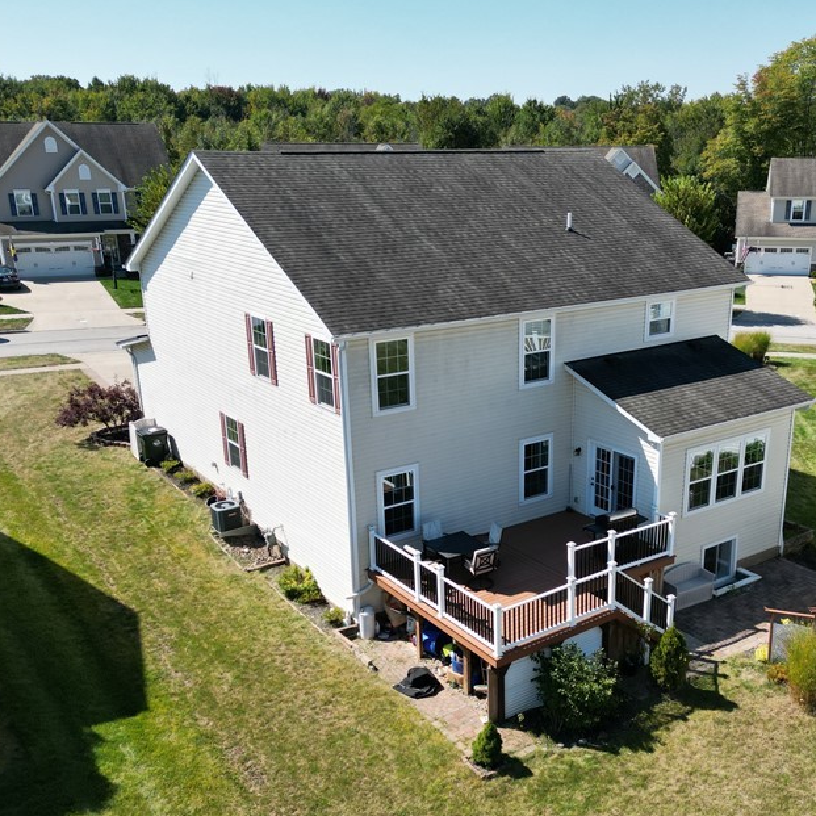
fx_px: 933
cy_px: 480
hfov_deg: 46.8
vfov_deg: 47.0
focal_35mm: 35
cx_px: 511
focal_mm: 6.72
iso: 200
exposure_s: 1/3200
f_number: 1.7
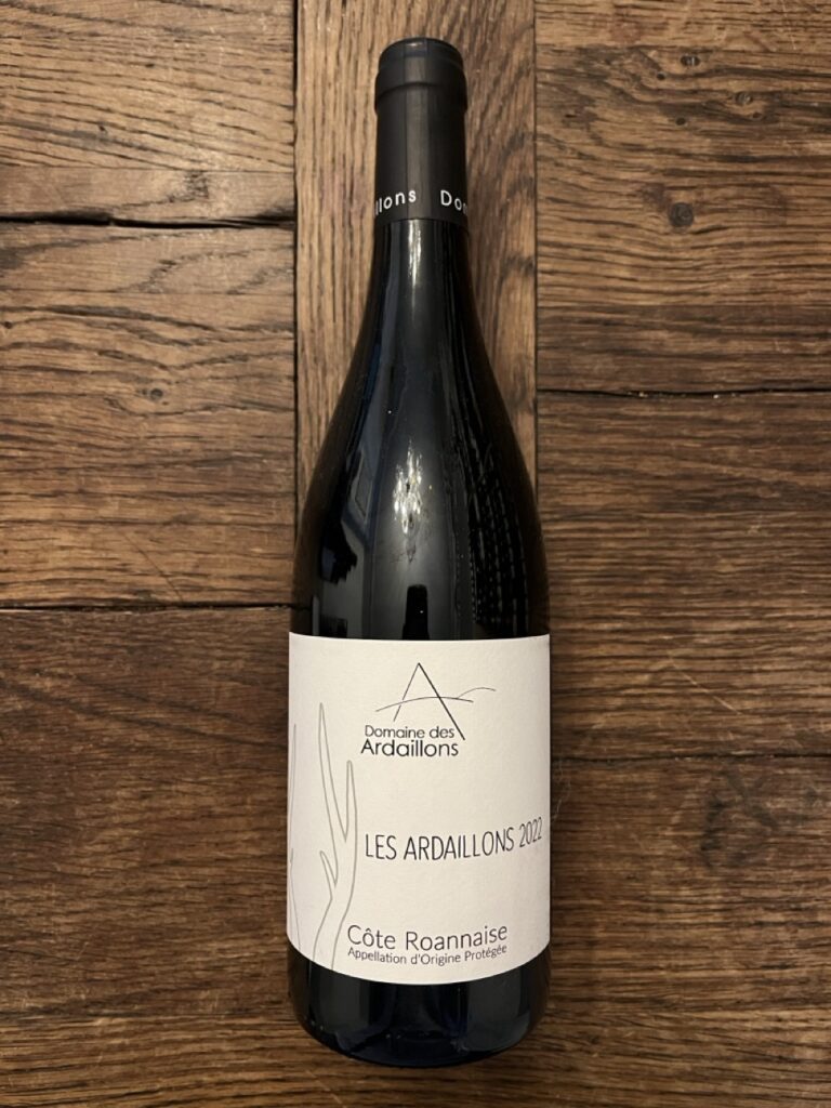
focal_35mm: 26
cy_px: 554
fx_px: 832
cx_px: 416
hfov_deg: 53.1
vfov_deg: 67.3
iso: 250
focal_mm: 5.1
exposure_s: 1/50
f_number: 1.6
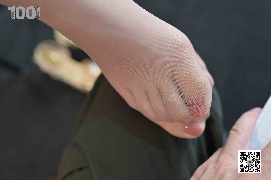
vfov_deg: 37.9
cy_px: 90
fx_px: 263
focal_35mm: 35
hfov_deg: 54.4
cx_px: 136
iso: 800
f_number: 3.2
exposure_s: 1/125
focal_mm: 35
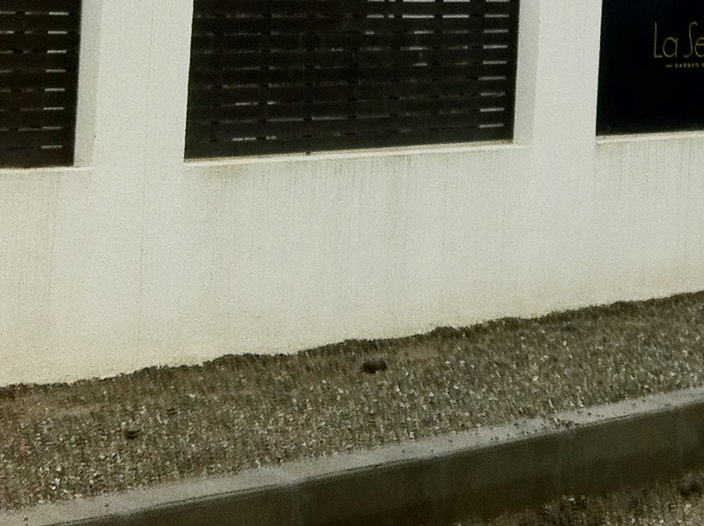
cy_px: -188
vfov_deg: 13.1
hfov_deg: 16.9
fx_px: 2193
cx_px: 976
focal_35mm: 108
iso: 80
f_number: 2.8
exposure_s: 1/479
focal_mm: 3.85
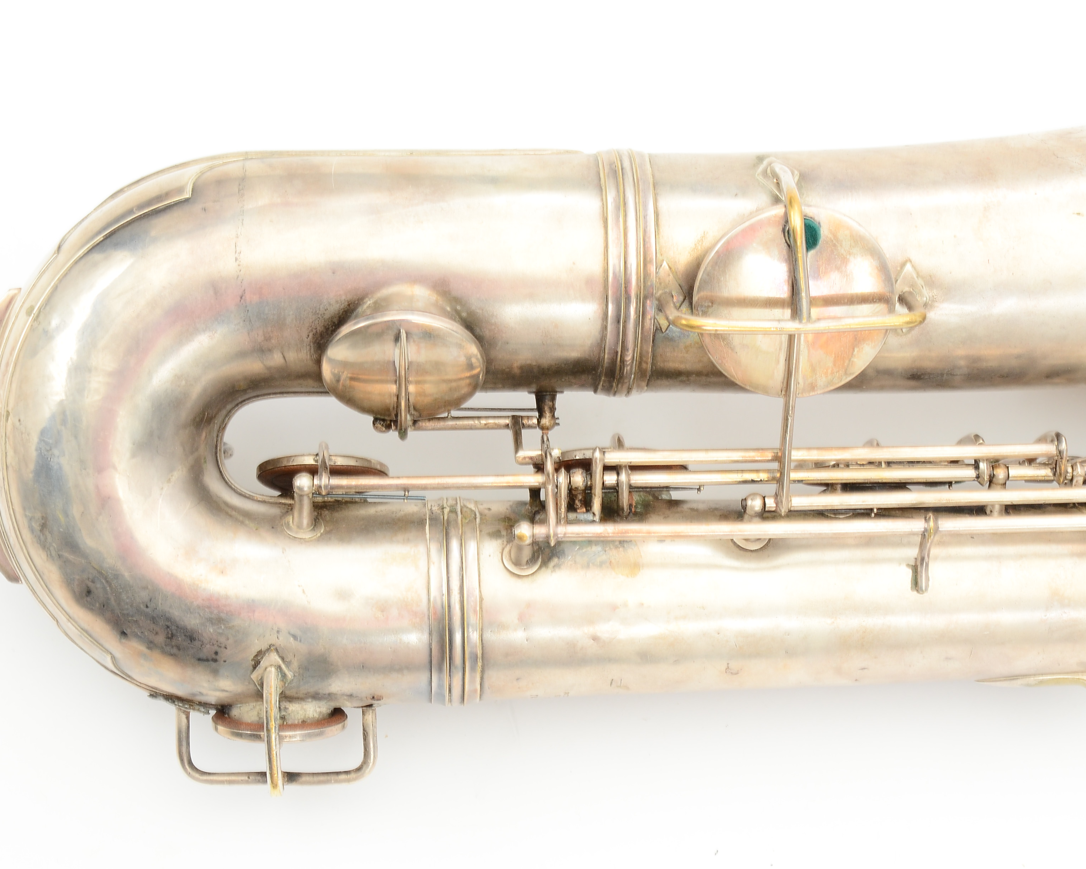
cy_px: 434
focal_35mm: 94
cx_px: 540
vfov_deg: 16.4
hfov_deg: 20.5
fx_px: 3008
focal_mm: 55
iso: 320
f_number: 10
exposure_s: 1/80
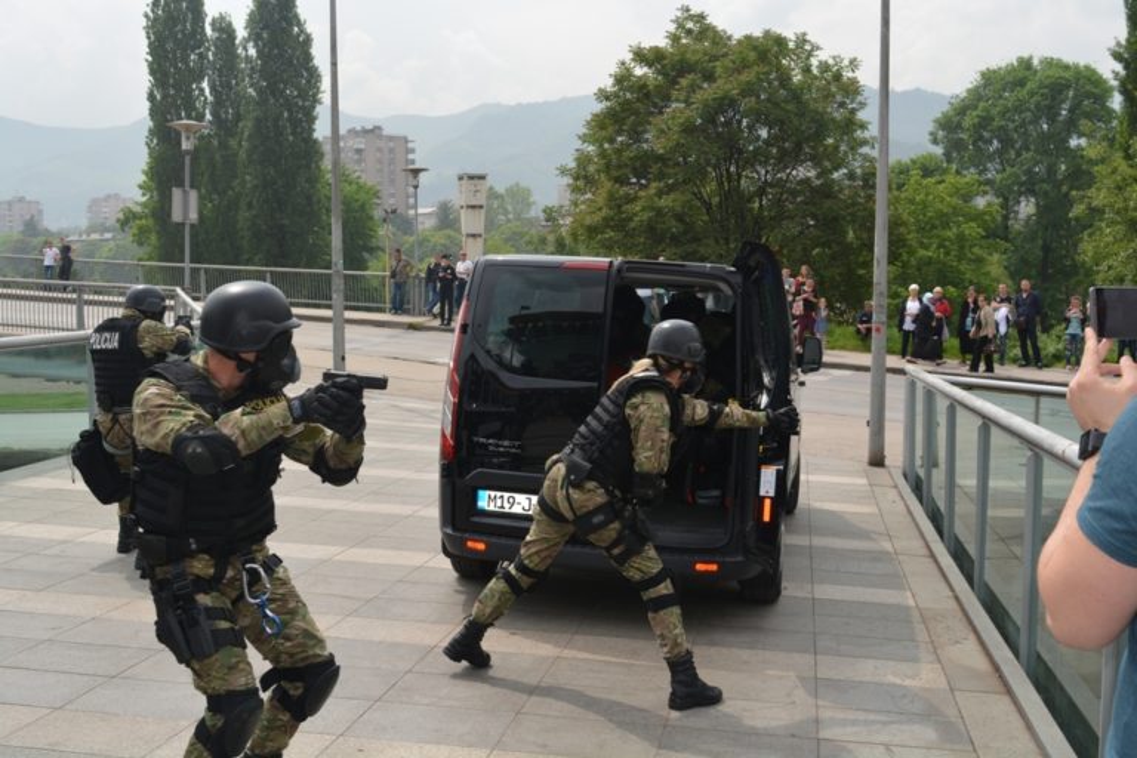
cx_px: 568
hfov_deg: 47.9
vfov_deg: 33.0
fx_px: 1279
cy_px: 379
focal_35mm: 40
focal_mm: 27
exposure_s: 1/200
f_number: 10
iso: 100
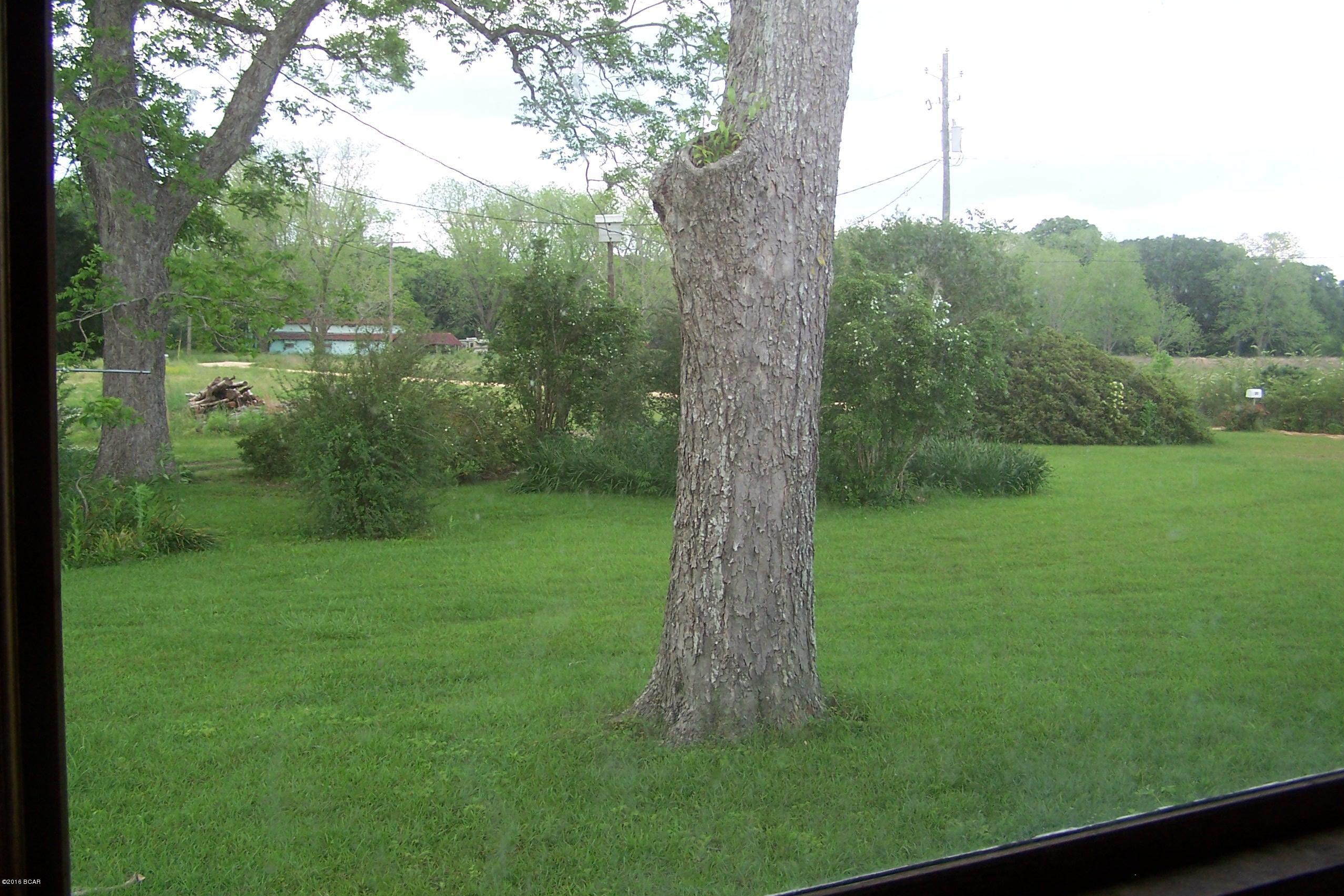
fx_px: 1493
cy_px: 404
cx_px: 679
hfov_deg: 48.5
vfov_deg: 33.4
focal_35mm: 40
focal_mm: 6.3
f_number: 2.8
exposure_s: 1/200
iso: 80
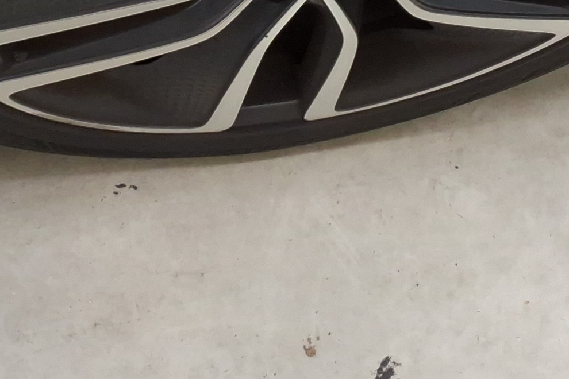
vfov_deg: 14.0
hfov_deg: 21.2
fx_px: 1517
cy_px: -25
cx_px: 290
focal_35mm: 96
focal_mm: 2.91
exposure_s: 1/40
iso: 83
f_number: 1.9
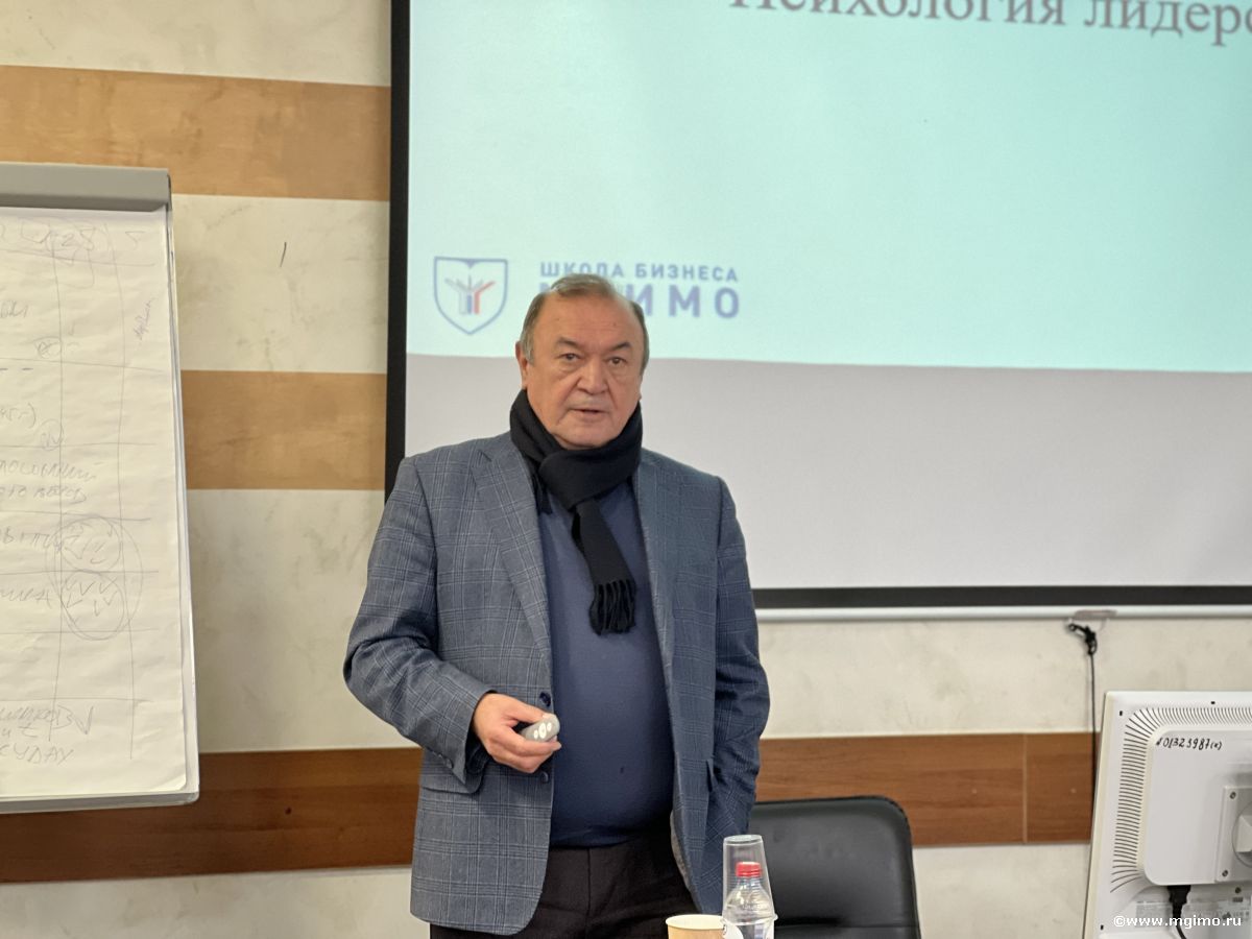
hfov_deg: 25.3
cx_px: 626
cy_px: 470
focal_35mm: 77
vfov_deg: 19.1
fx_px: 2785
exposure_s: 1/33
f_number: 2.8
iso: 400
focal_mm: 9
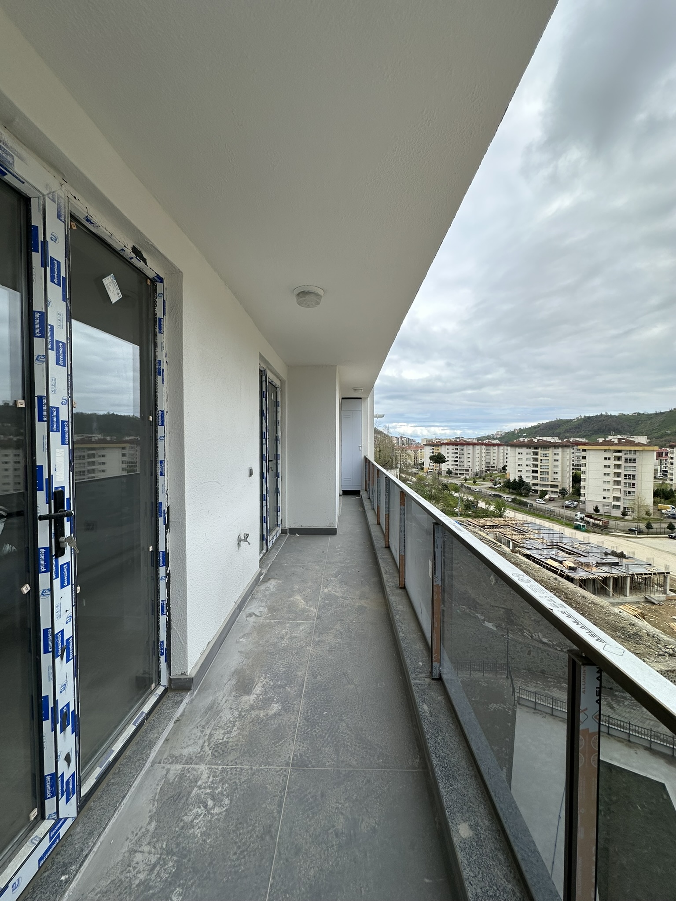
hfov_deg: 85.7
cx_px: 338
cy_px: 450
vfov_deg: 102.1
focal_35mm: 14
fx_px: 365
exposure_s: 1/1366
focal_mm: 2.22
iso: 40
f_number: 2.2
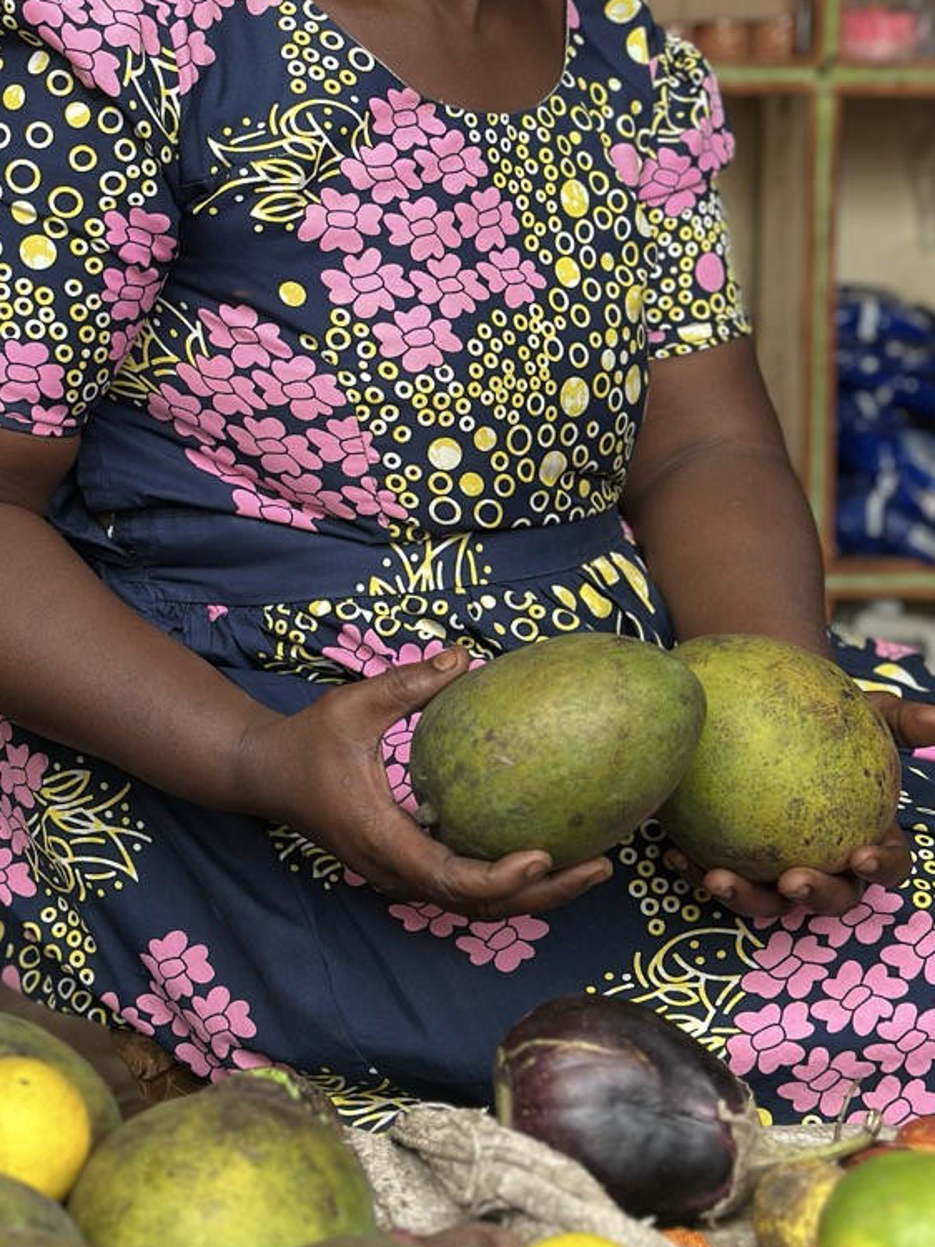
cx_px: 496
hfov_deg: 18.0
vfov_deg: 23.5
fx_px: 2952
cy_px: 233
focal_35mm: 82
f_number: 1.78
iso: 80
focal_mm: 6.86
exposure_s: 1/185
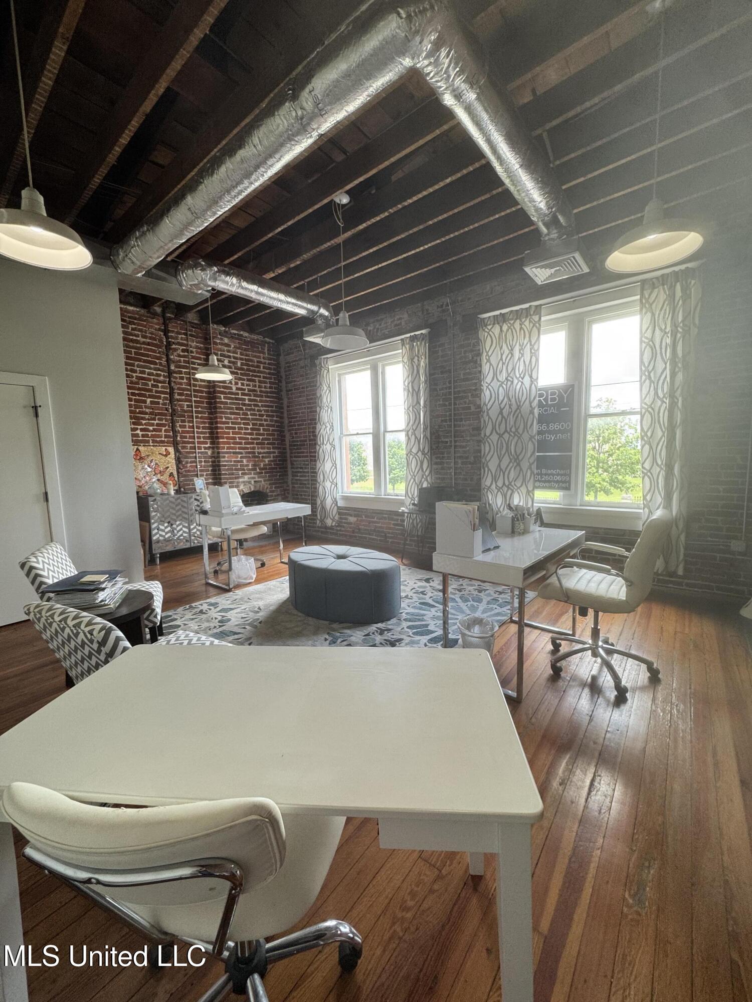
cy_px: 501
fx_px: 406
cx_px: 376
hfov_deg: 85.7
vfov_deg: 102.1
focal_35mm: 14
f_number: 2.2
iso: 125
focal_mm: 2.22
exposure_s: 1/120
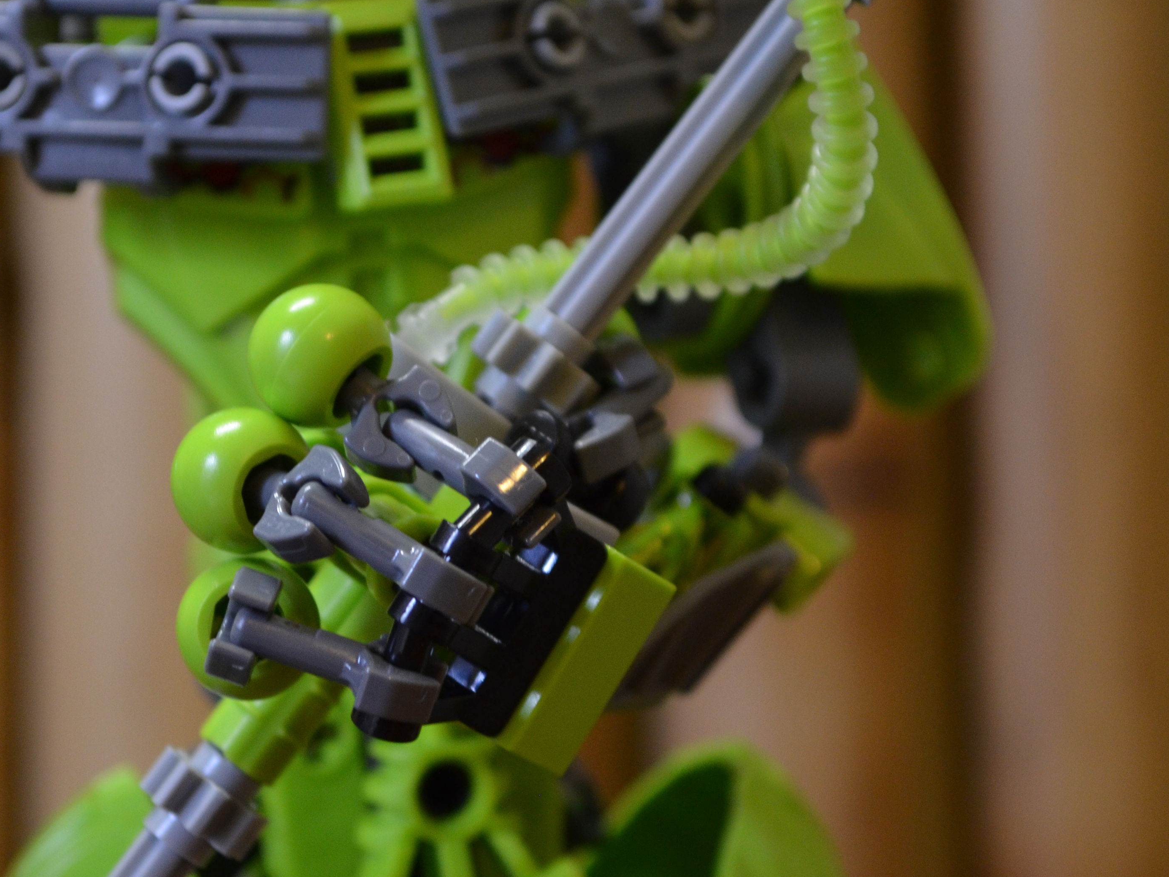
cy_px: 503
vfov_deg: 10.5
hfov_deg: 14.0
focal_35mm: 141
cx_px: 407
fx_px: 4756
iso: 1000
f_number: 5.6
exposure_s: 1/13
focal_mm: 55
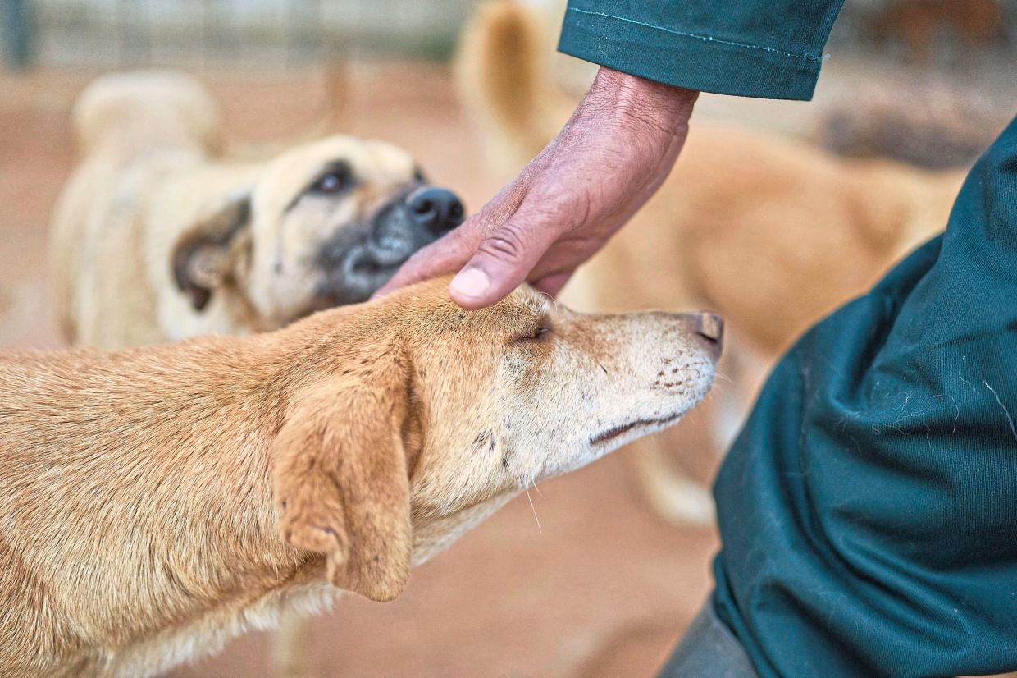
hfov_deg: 54.4
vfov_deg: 37.8
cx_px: 508
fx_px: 988
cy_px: 339
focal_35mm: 35
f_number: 1.4
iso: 800
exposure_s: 1/25600
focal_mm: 35
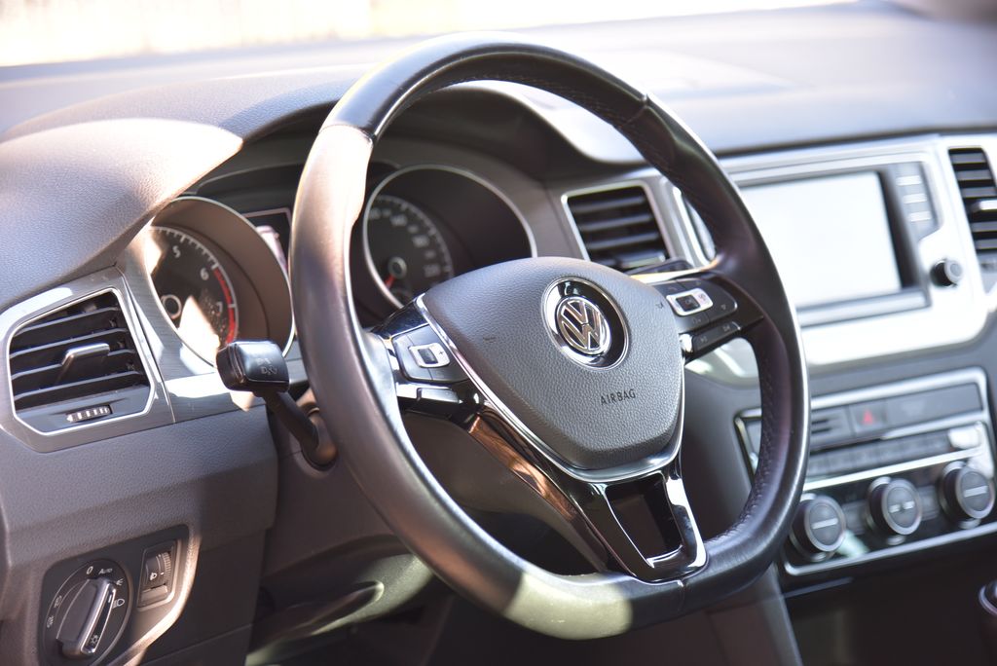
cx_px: 498
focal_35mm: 105
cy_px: 333
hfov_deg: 19.4
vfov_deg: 13.1
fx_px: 2909
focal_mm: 105
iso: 500
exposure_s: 1/60
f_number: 4
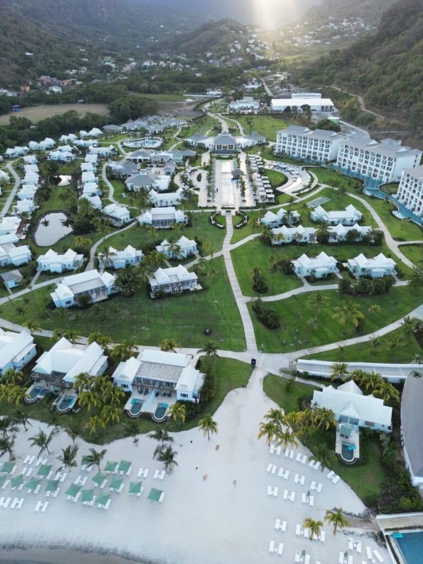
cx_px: 212
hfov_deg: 56.8
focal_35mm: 24
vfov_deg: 71.6
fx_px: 391
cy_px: 282
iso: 110
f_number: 1.7
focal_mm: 6.72
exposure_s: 1/320
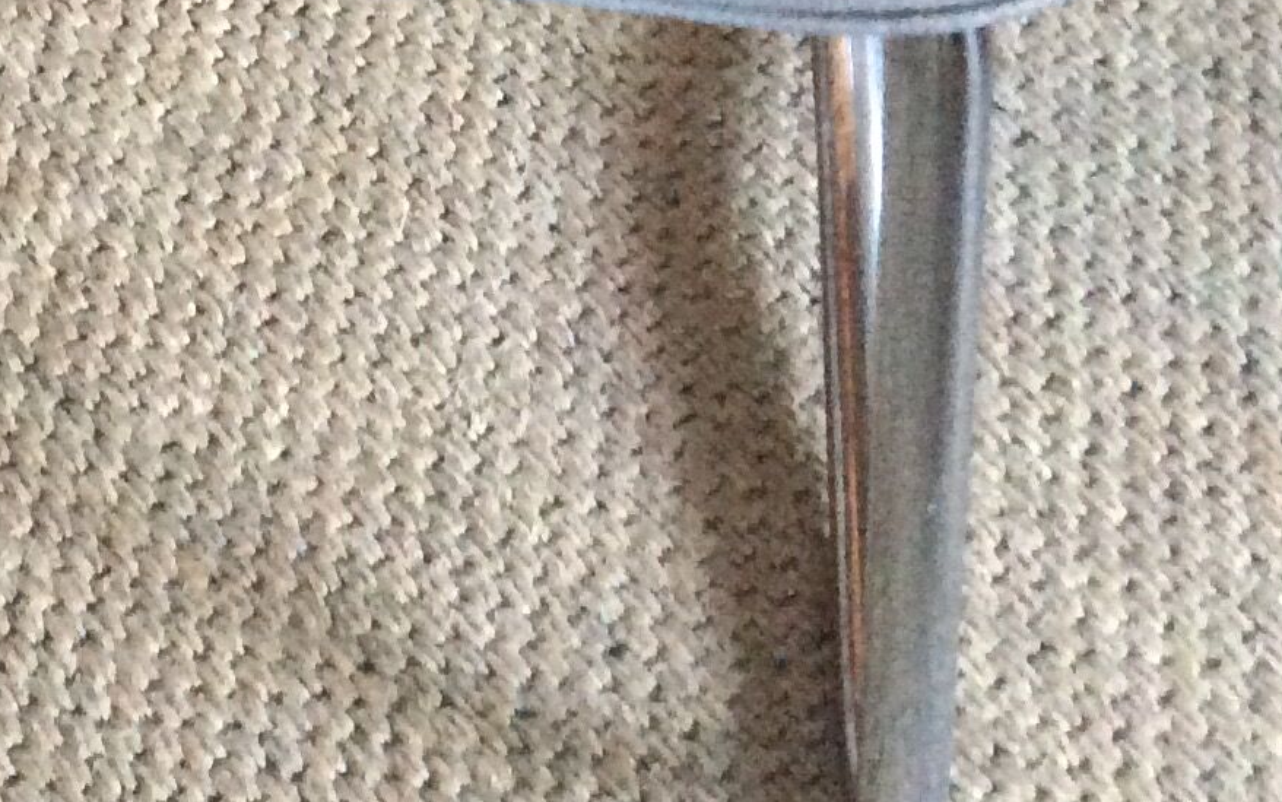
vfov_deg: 12.8
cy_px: -121
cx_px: -288
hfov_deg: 19.5
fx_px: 3494
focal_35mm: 100
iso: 320
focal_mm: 3.3
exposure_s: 1/17
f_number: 2.4
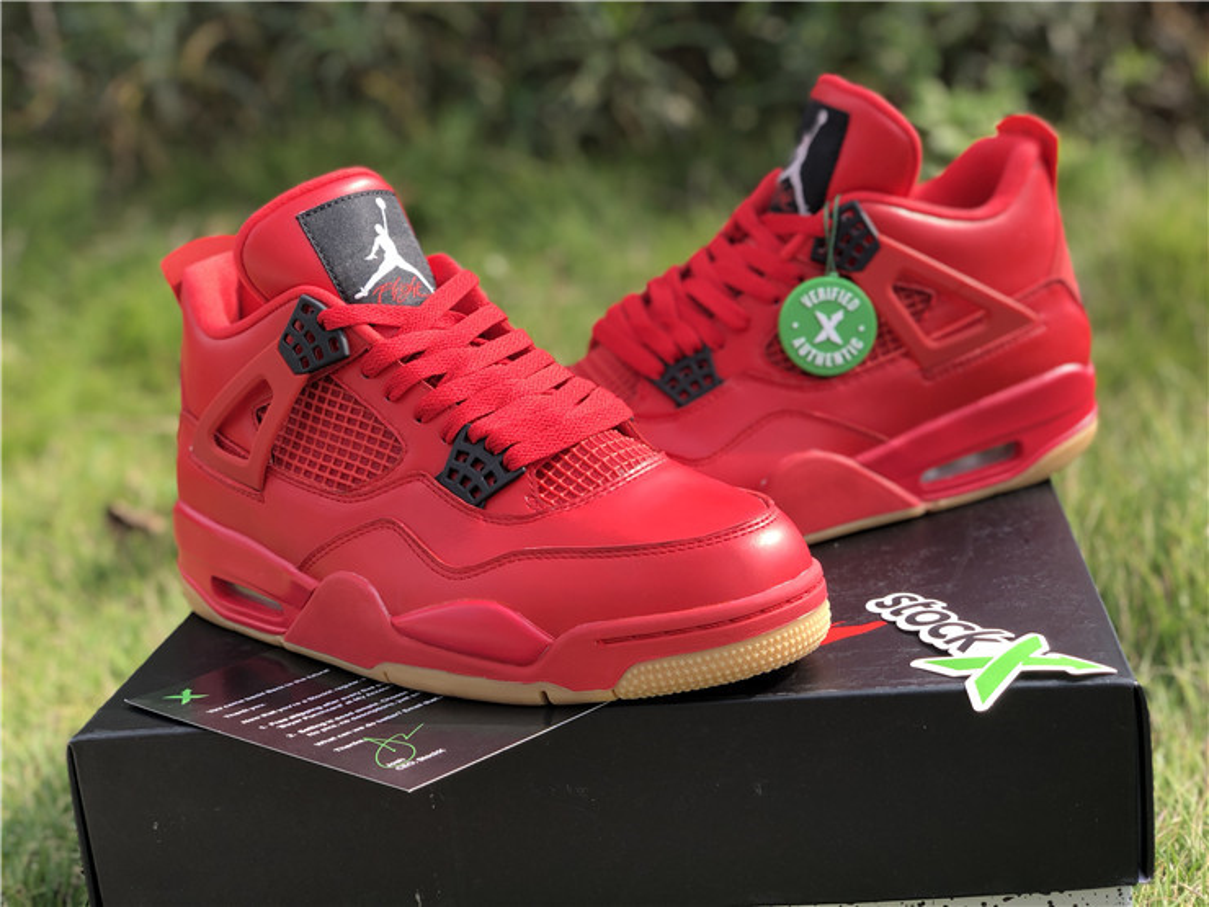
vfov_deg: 28.0
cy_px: 454
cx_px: 604
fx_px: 1816
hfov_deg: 36.8
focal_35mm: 52
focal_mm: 6
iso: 16
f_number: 2.4
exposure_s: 1/314
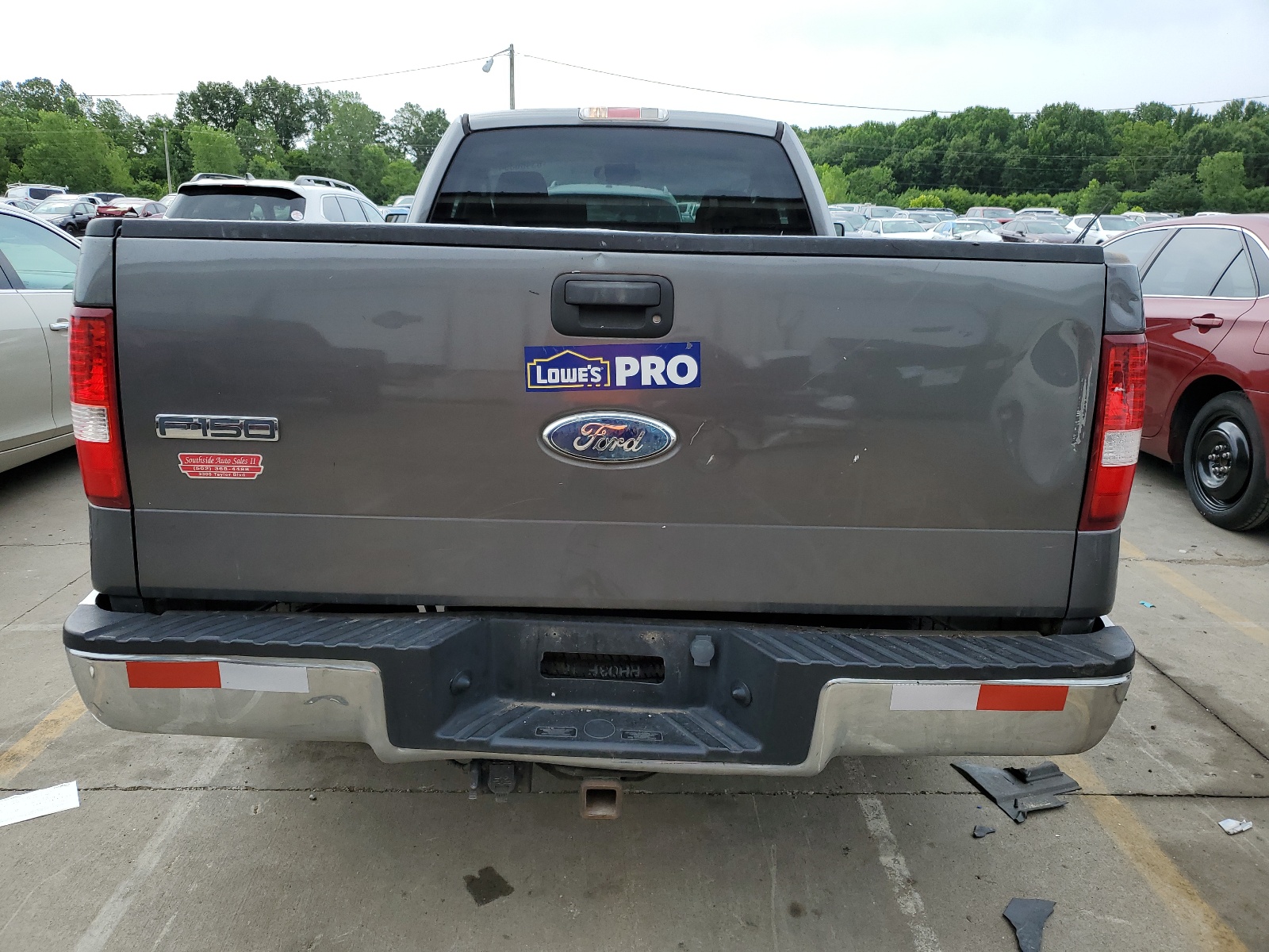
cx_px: 634
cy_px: 476
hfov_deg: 67.3
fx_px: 953
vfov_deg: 53.1
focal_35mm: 26
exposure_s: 1/2000
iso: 50
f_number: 1.5
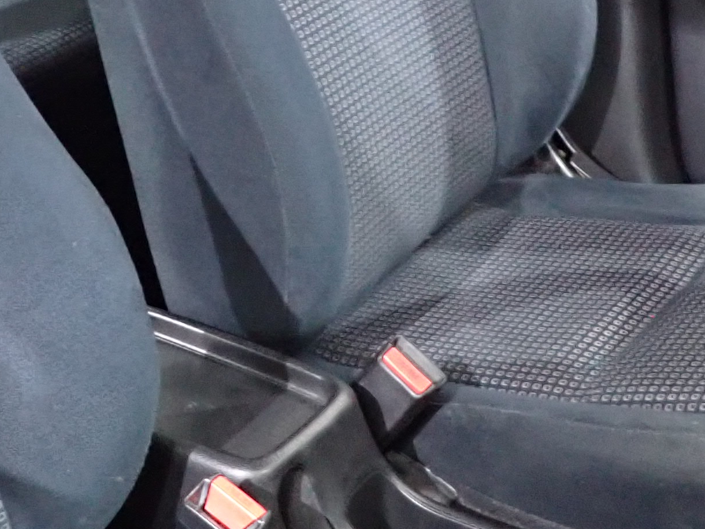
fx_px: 1670
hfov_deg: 23.4
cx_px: 117
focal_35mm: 82
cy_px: 90
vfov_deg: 17.8
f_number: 2
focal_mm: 4.5
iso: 800
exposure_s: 1/20
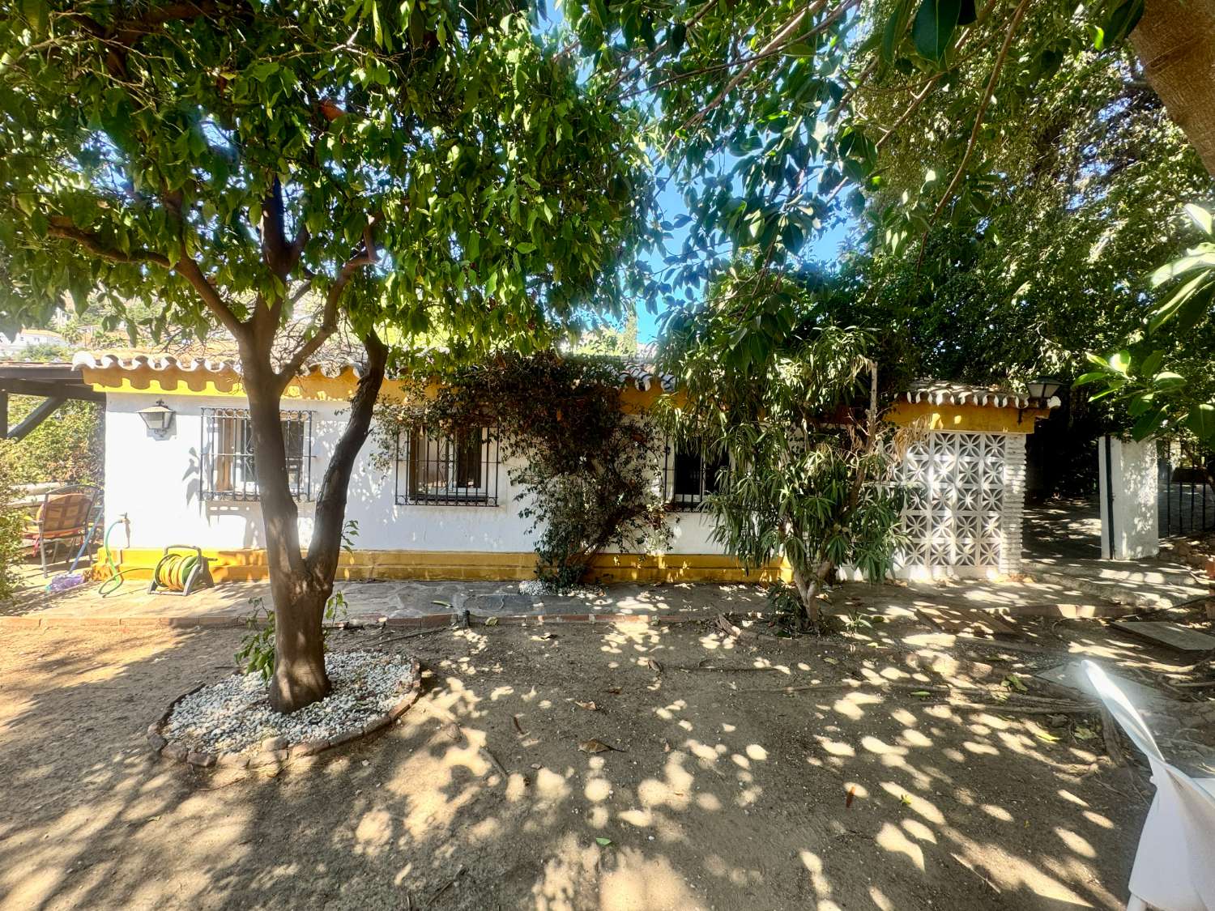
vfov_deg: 85.7
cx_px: 608
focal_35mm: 14
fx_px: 491
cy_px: 456
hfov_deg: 102.1
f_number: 2.2
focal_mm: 2.22
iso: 50
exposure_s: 1/99
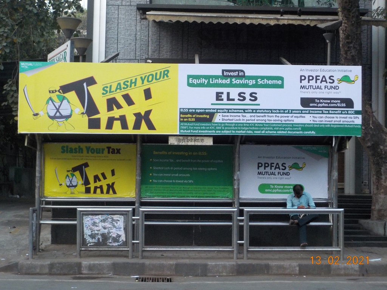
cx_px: 194
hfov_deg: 33.2
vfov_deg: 25.2
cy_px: 145
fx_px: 648
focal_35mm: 58
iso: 400
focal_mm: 7.9
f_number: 4.7
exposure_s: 1/25
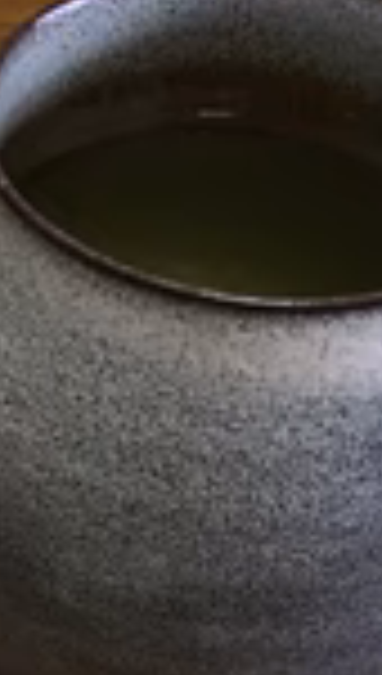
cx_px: -81
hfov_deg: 14.0
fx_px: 1504
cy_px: 832
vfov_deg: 23.0
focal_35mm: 84
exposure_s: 1/30
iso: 50
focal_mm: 4.15
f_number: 2.2
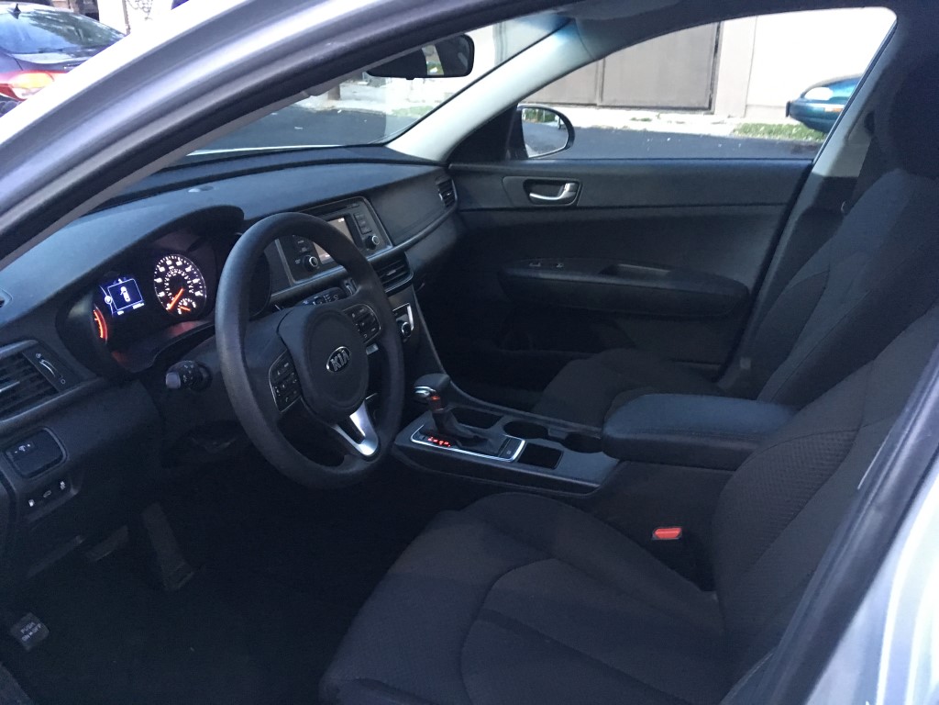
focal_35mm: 29
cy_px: 352
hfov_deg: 61.7
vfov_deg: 48.2
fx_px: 787
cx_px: 470
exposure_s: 1/15
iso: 250
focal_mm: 4.15
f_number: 2.2
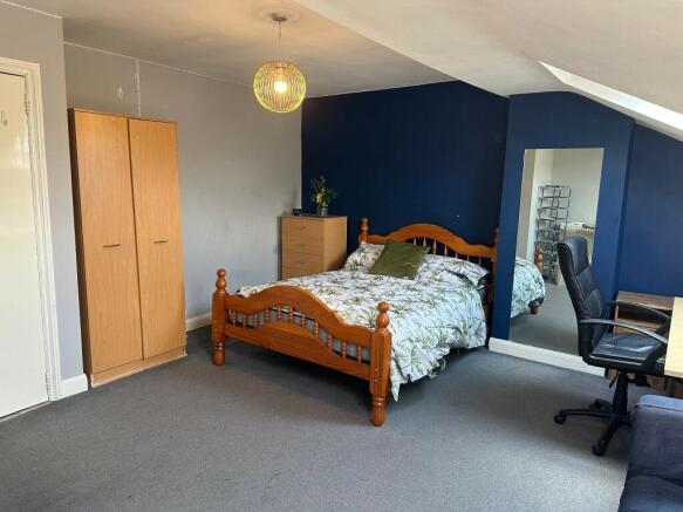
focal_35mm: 24
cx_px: 342
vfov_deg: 56.8
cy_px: 256
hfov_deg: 71.6
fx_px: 473
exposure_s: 1/121
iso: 200
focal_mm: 6.86
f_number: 1.78
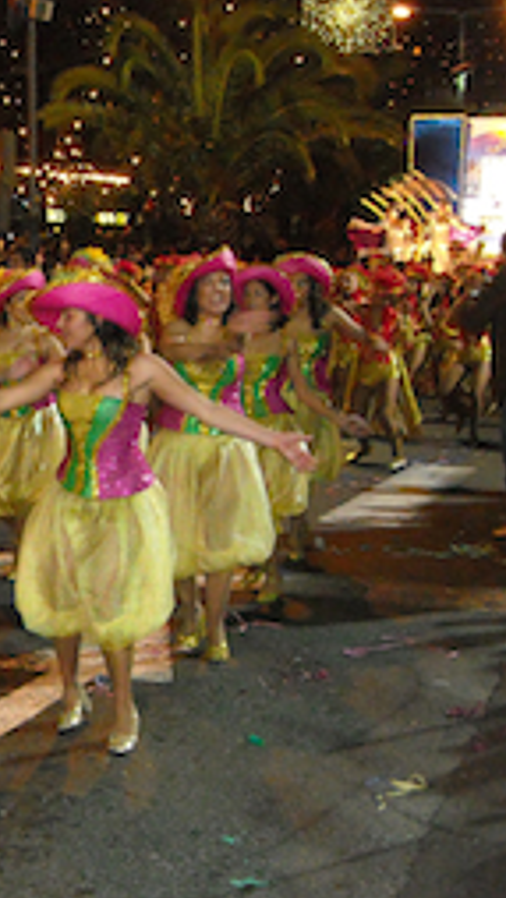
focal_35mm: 78
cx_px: -276
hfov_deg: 14.4
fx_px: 1859
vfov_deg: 27.2
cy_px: 445
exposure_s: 1/60
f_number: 2.8
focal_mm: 5.7
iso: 541
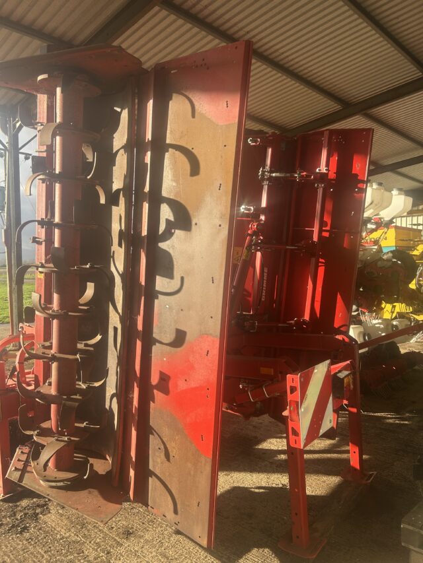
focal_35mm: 26
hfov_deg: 53.1
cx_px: 212
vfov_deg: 67.3
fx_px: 424
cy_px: 282
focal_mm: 5.7
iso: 50
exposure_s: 1/846
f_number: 1.5
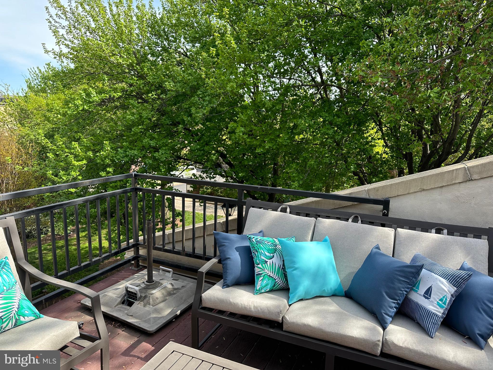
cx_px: 246
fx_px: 342
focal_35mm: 24
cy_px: 185
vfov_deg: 56.8
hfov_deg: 71.6
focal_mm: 6.86
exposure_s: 1/1019
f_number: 1.78
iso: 80
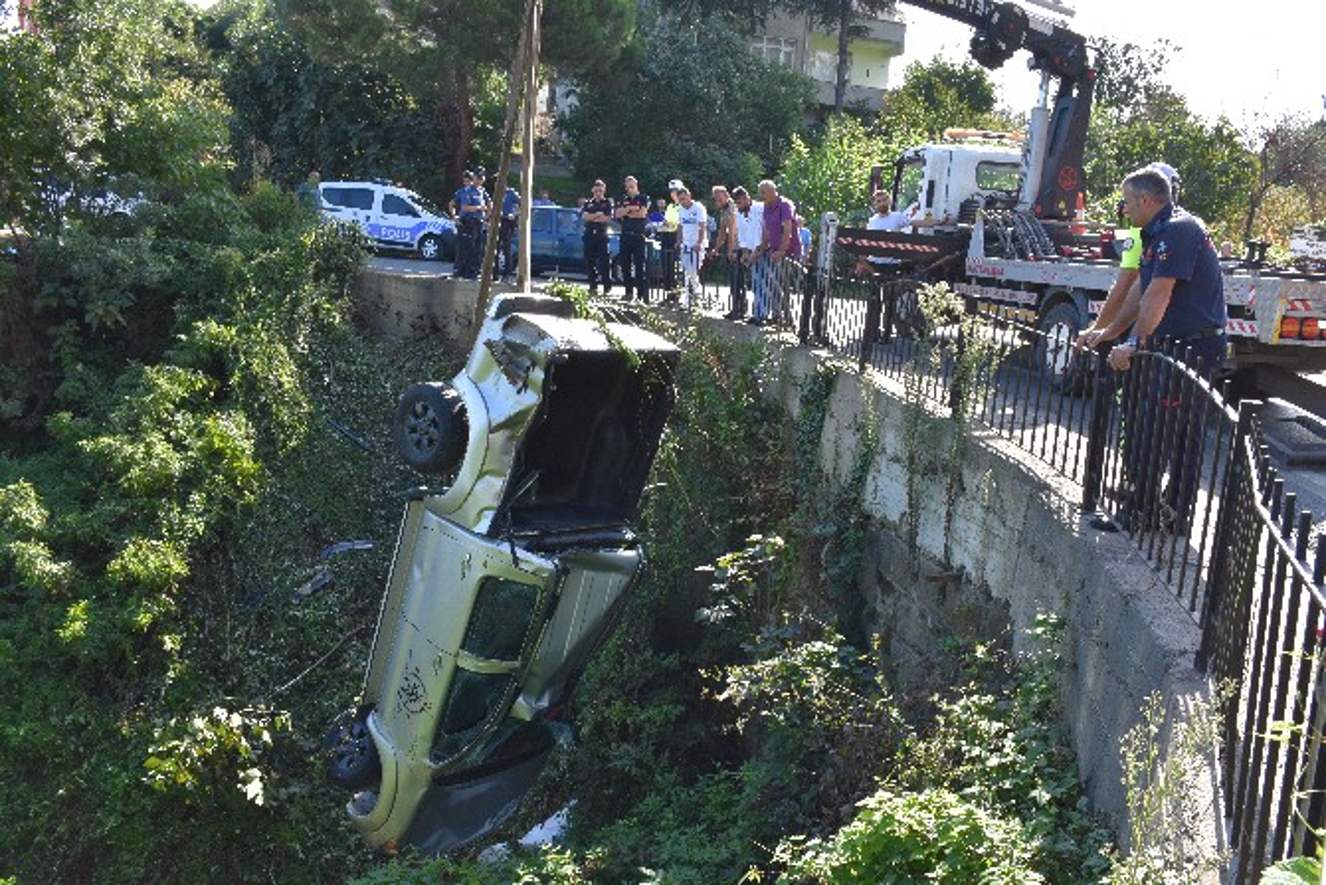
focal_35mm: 27
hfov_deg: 67.4
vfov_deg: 48.0
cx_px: 663
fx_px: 995
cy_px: 442
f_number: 9
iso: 500
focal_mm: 18
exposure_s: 1/320
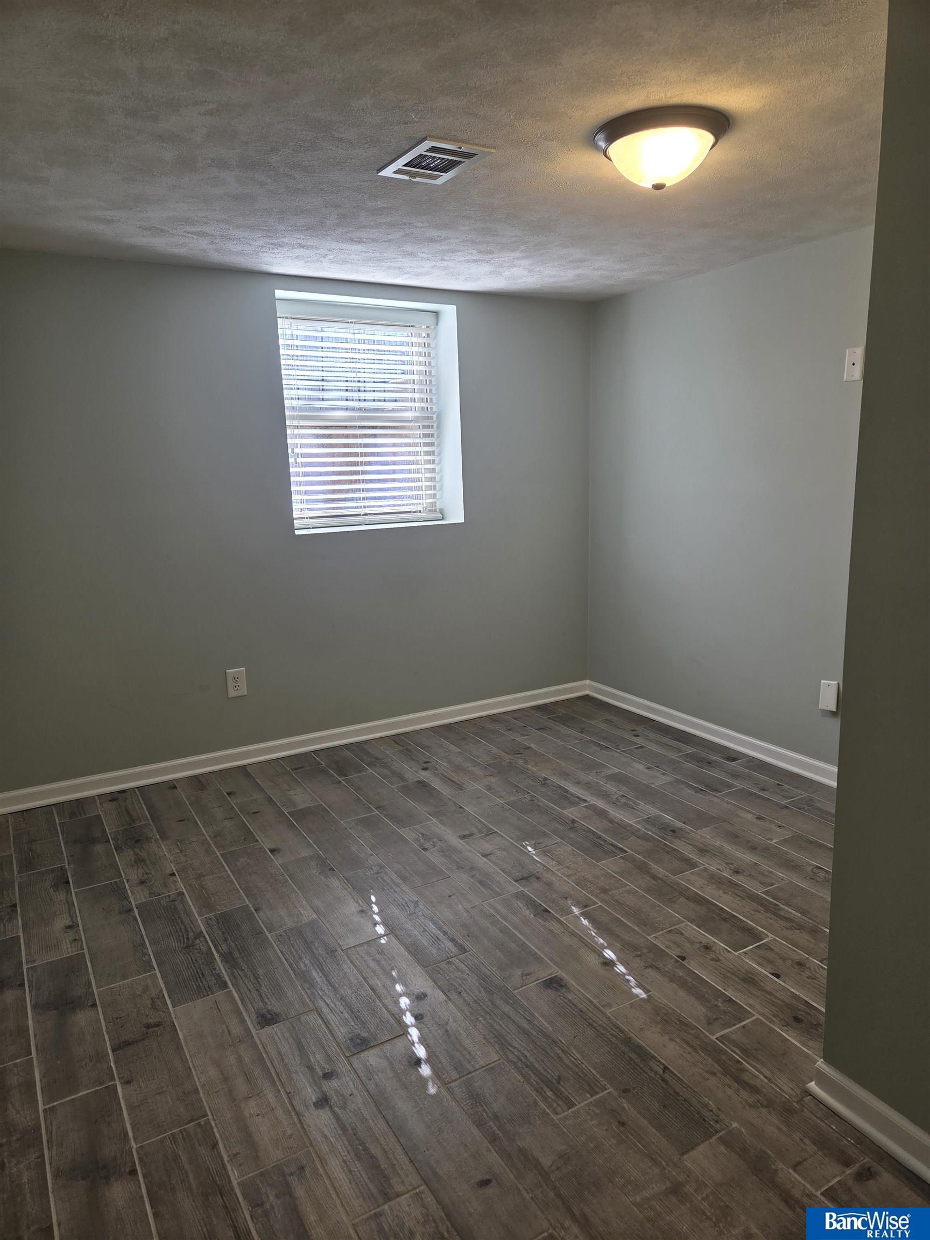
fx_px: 824
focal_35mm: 23
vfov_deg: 73.9
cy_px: 620
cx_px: 465
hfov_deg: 58.9
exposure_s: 1/120
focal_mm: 5.4
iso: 64
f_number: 1.8
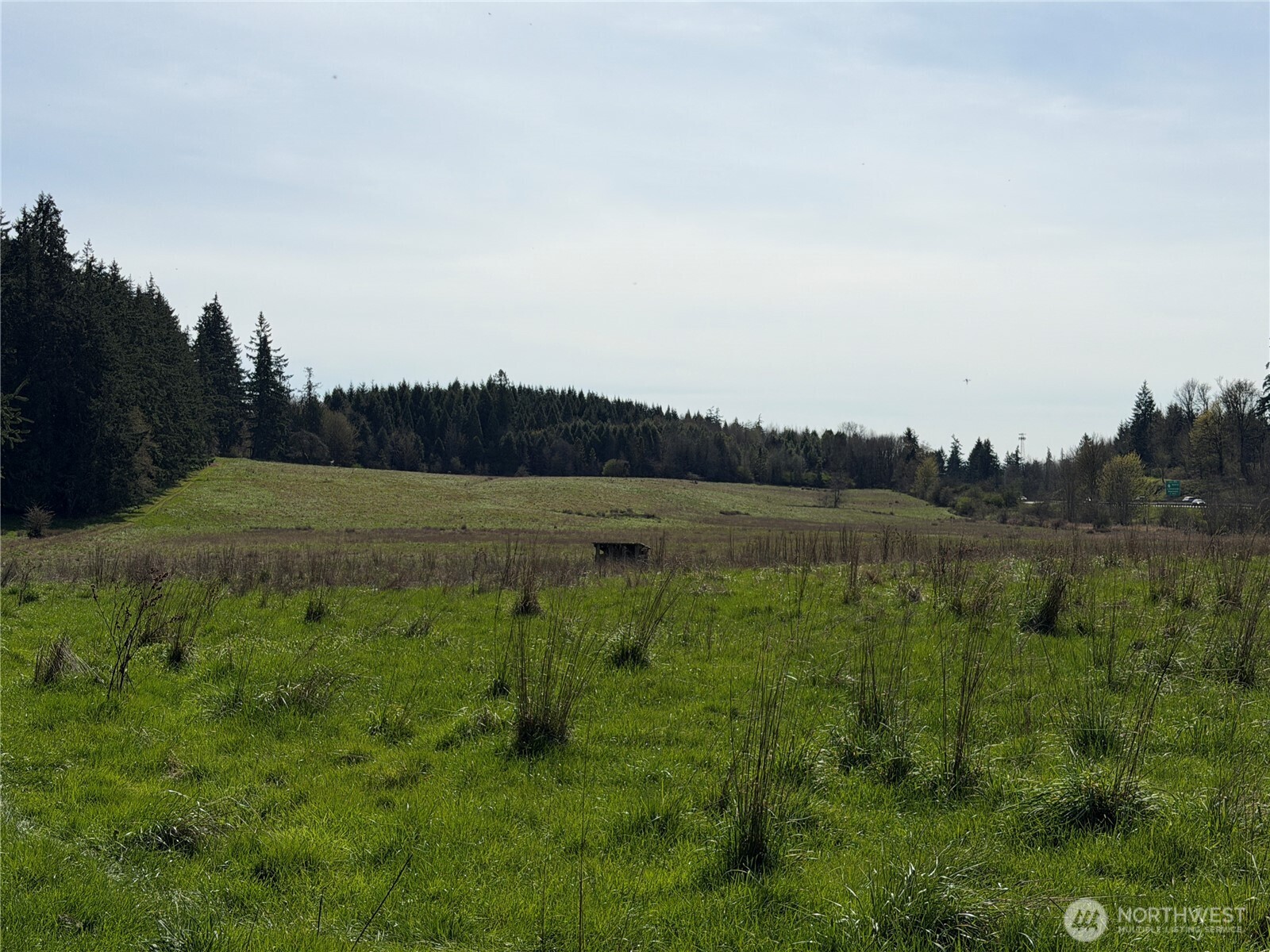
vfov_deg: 30.3
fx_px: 1761
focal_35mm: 48
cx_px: 635
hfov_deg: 39.7
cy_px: 476
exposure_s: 1/11364
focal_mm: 6.76
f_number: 1.78
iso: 64
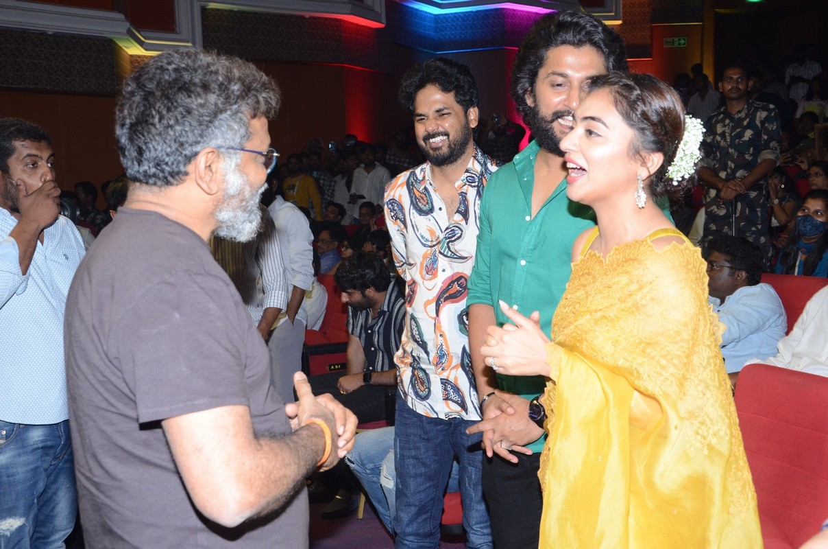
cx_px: 414
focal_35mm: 45
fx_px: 1033
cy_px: 274
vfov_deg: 29.7
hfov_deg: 43.7
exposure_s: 1/125
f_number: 7.1
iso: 640
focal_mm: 30
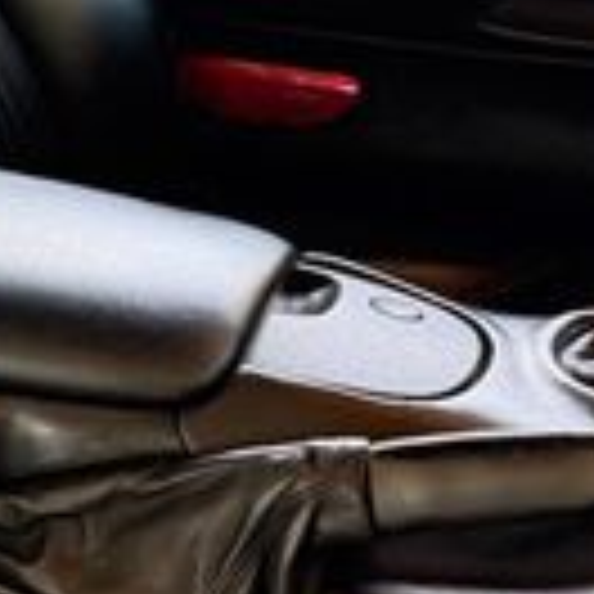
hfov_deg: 15.3
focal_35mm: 103
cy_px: 356
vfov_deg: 16.9
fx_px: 2000
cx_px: -351
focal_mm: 6.76
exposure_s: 1/75
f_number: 1.78
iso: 200
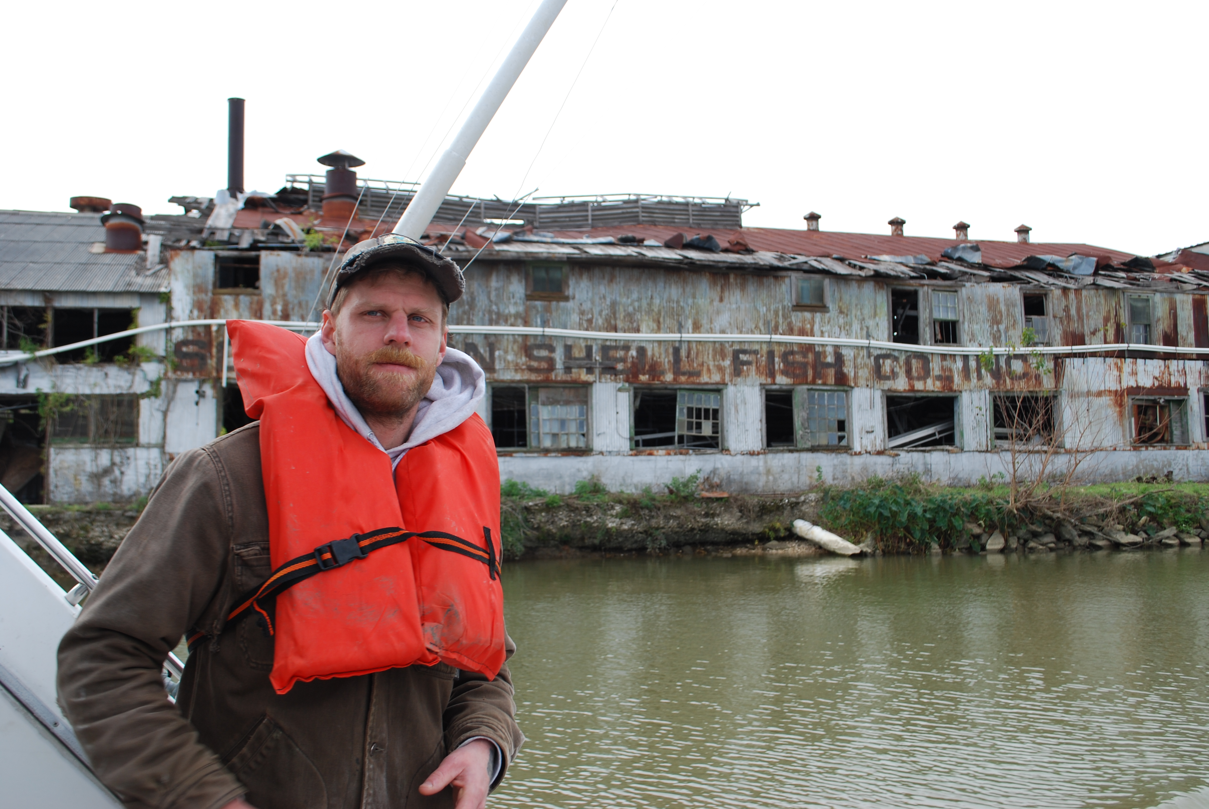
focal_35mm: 33
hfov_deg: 57.2
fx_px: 1110
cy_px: 404
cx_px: 604
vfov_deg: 40.1
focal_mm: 22
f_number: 6.3
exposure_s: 1/160
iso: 100
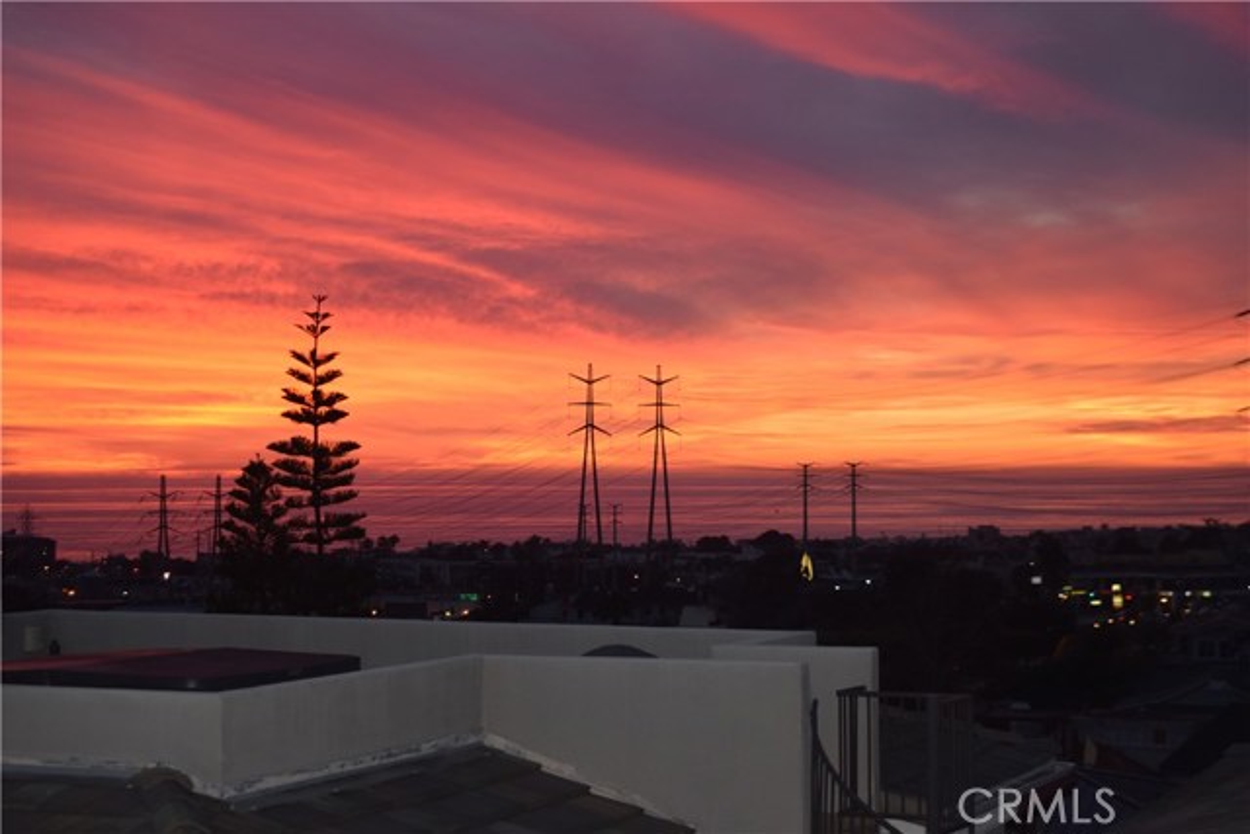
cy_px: 417
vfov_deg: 18.9
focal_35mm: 72
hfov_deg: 28.1
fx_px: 2500
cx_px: 625
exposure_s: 1/100
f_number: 5.3
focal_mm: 48
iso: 800
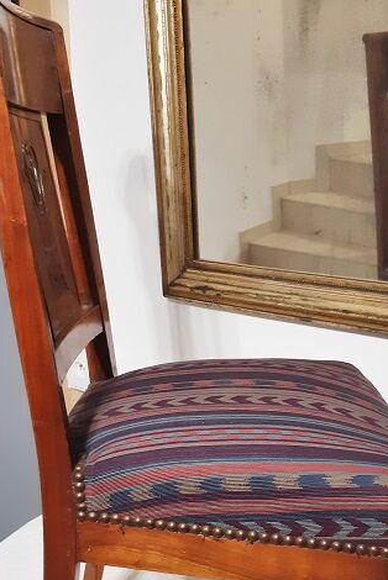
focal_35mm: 46
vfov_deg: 41.9
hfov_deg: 29.3
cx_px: 200
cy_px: 405
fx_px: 743
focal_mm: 3.93
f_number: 1.7
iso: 160
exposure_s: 1/60
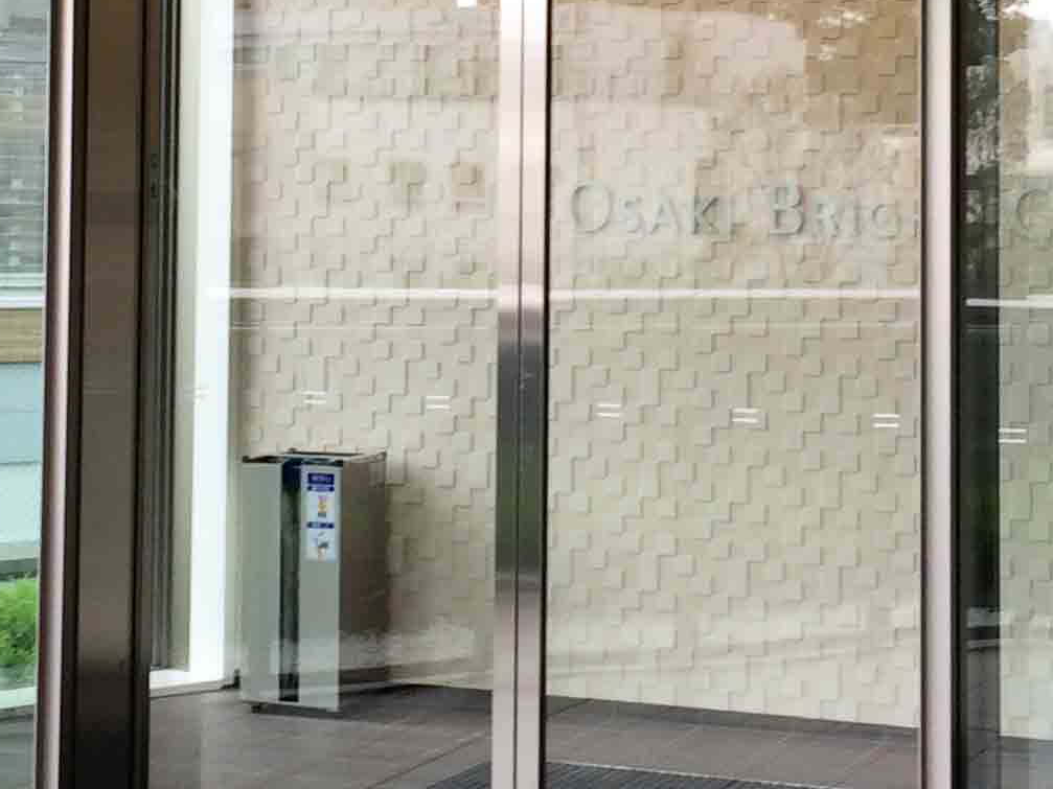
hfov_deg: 20.8
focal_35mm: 94
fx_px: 2859
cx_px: 385
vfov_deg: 15.6
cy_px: 103
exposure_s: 1/120
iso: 40
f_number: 2.2
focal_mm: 4.15
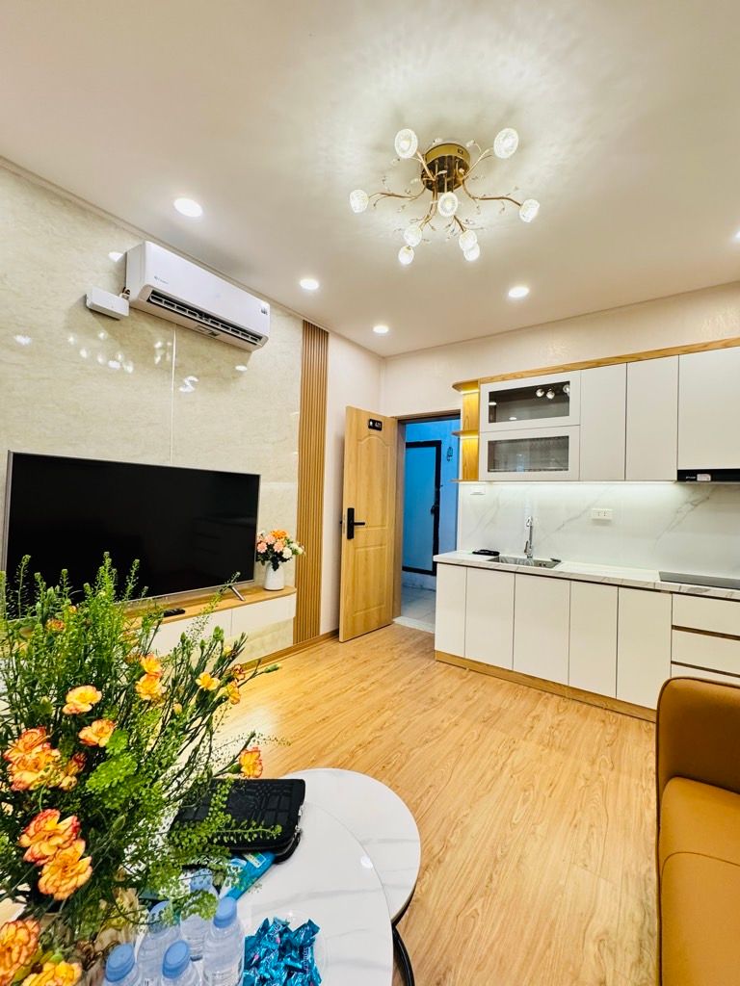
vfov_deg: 102.1
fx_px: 399
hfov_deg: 85.7
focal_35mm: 14
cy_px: 493
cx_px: 370
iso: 250
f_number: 2.2
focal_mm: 2.22
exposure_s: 1/100
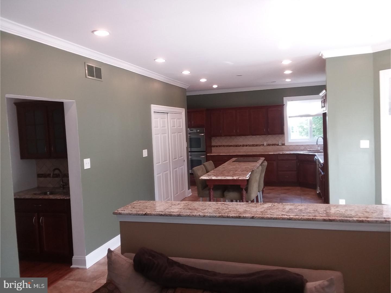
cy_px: 146
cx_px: 196
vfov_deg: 48.2
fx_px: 328
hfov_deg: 61.7
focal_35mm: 29
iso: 40
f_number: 1.9
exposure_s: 1/33
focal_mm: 2.47
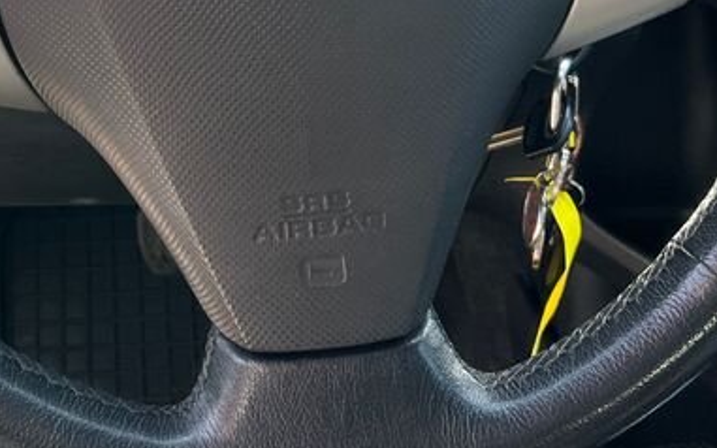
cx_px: 145
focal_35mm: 74
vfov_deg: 16.8
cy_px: -109
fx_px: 1446
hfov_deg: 27.3
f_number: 1.6
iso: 40
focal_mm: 5.1
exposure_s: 1/280
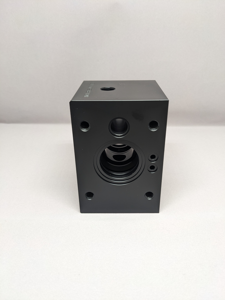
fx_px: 234
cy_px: 150
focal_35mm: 27
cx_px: 112
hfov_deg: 51.4
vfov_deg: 65.3
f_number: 1.73
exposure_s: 1/120
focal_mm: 4.38
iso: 115
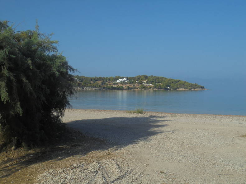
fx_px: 305
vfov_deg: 33.6
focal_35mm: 43
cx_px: 123
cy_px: 92
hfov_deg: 43.9
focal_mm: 7.8
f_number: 14.1
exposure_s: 1/100
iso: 100
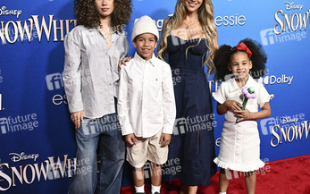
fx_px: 380
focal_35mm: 45
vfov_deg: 28.6
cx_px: 170
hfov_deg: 44.3
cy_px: 102
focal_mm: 34
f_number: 4.5
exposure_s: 1/250
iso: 3200
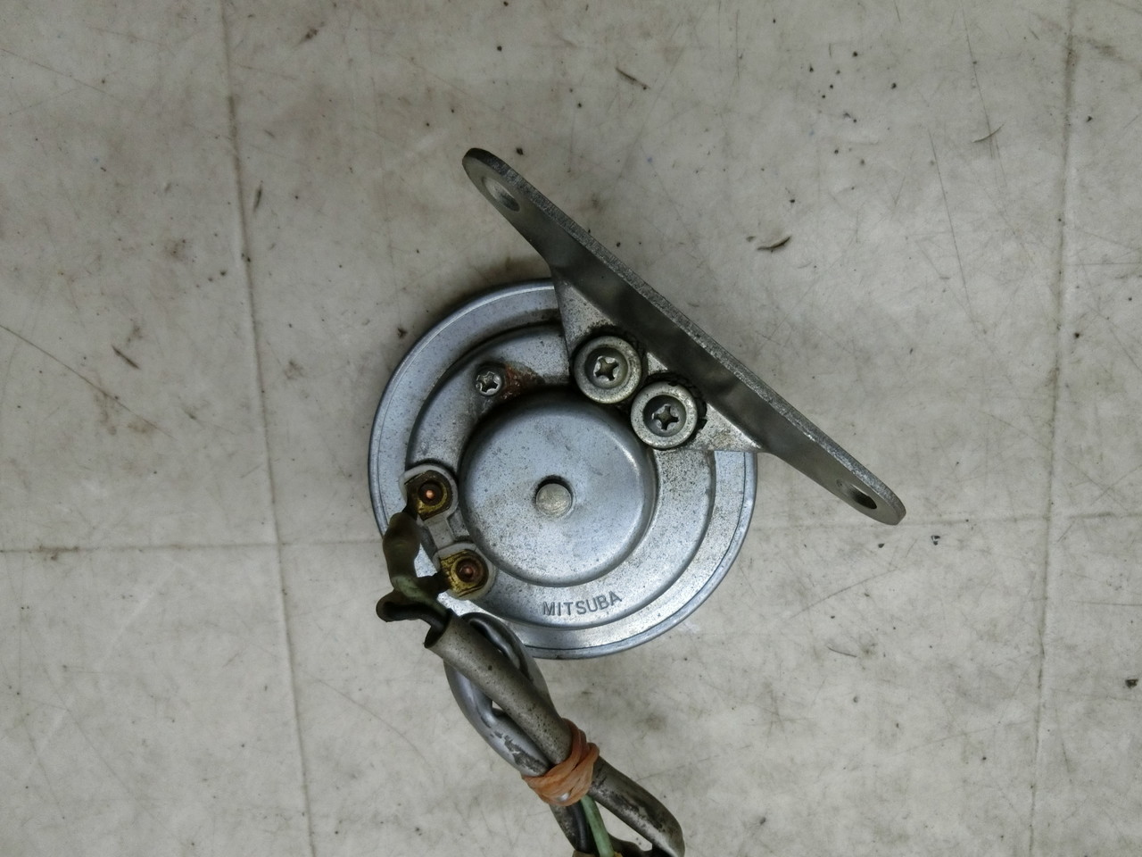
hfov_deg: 69.4
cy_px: 428
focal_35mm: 25
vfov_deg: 54.9
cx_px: 571
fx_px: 825
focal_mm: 4.5
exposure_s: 1/125
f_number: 3.5
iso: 400
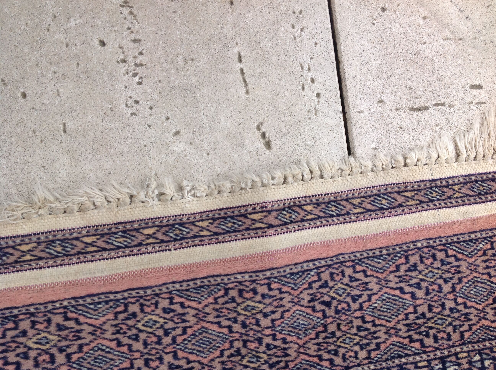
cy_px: 185
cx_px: 248
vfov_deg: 40.6
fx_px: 501
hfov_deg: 52.7
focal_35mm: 35
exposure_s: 1/387
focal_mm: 4.28
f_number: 2.4
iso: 50
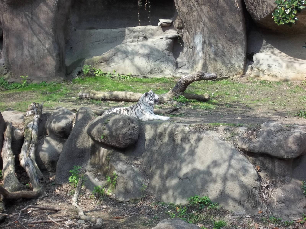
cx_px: 153
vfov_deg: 15.4
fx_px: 849
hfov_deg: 20.4
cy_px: 114
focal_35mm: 96
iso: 64
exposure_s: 1/125
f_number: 5.2
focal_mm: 17.1
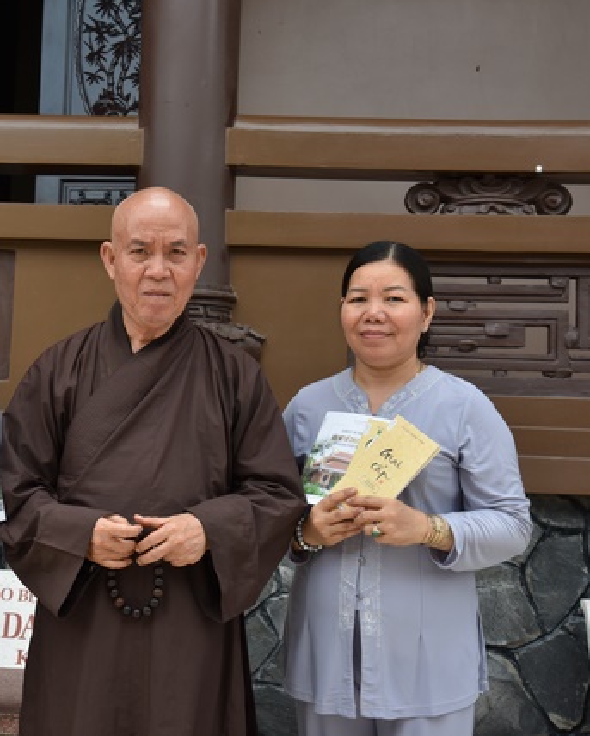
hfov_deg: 26.4
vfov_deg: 33.0
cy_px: 365
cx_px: 146
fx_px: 1243
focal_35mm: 57
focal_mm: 40
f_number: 8
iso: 320
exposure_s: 1/250
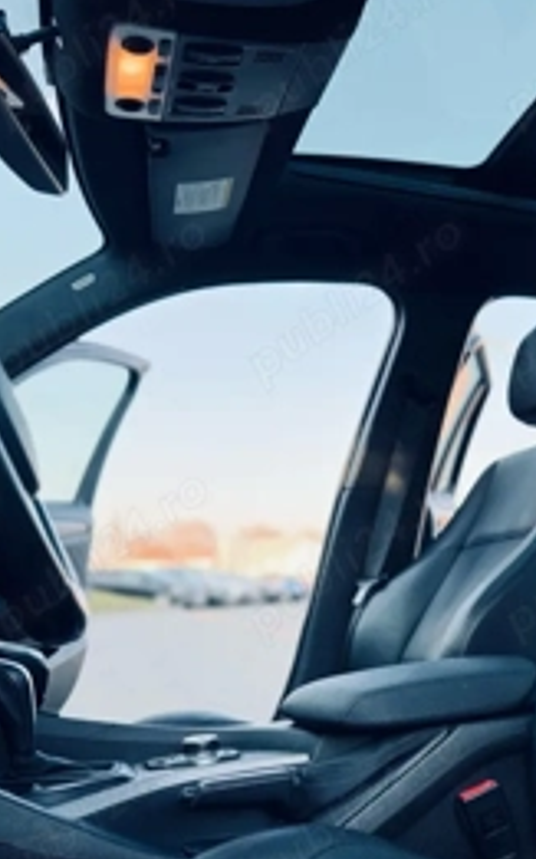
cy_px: 596
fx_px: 912
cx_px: 421
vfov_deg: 49.2
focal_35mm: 39
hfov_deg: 32.0
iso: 200
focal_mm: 6.76
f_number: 1.78
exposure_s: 1/204
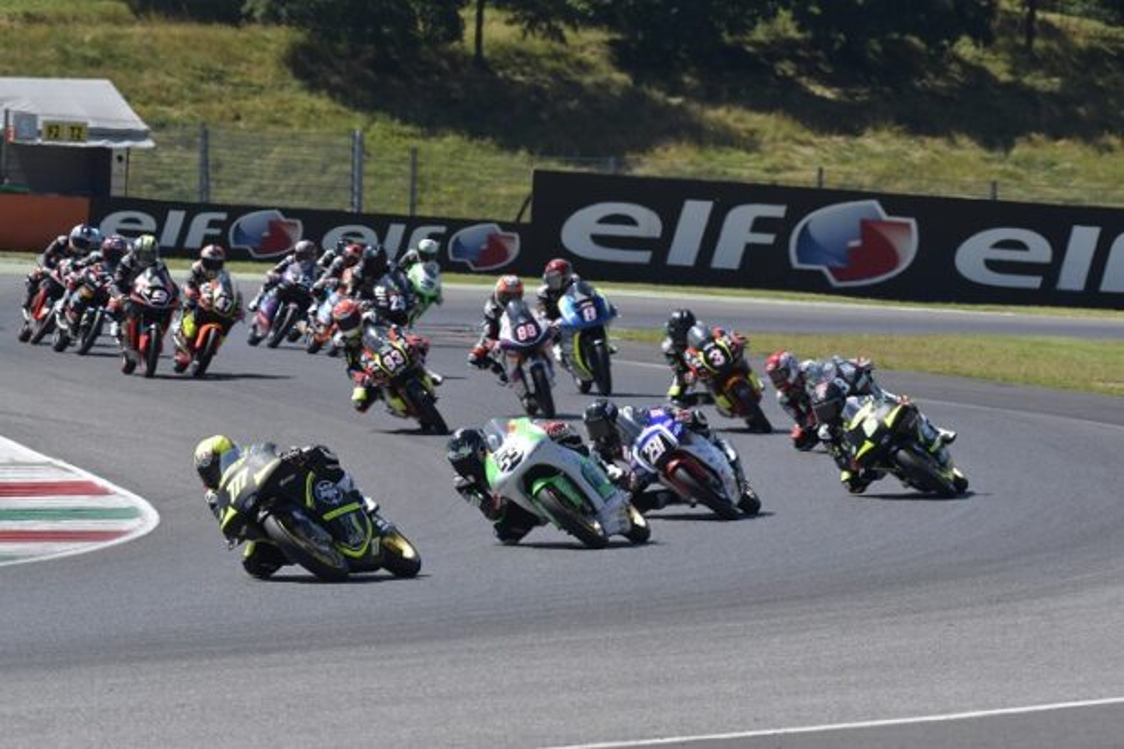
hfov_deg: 6.9
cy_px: 374
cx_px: 562
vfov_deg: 4.6
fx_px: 9364
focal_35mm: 300
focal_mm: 200
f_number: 9
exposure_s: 1/1250
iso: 500
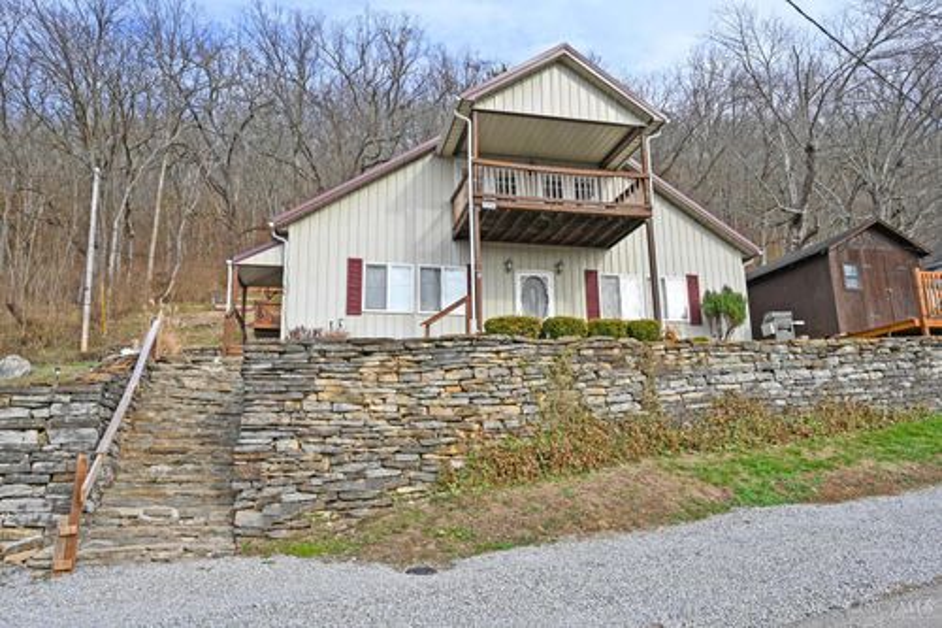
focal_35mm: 24
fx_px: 628
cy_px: 314
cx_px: 471
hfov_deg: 73.8
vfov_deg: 53.1
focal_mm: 24
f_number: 10
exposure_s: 1/125
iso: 125
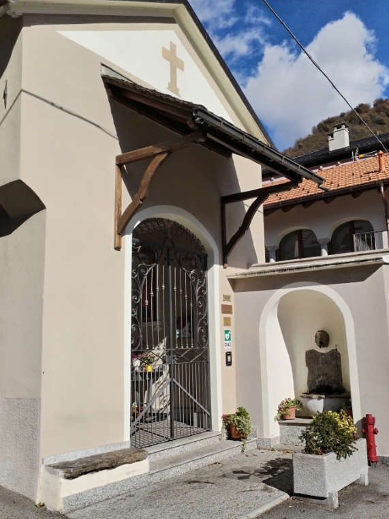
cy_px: 261
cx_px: 245
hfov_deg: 36.6
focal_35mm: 39
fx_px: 584
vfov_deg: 47.9
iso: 100
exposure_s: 1/2419
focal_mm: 4.75
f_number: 1.8
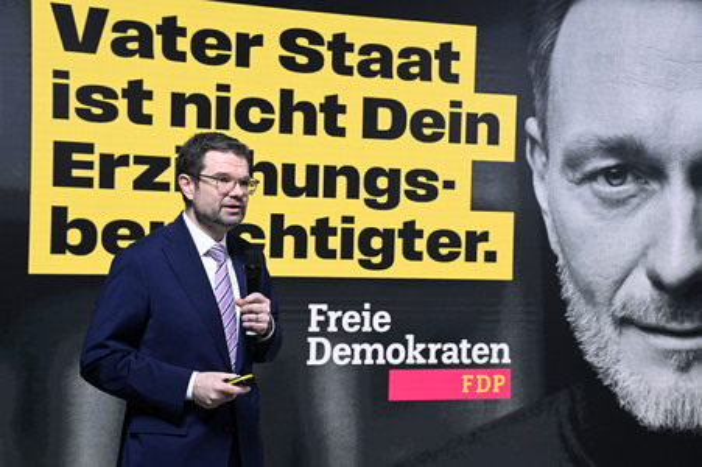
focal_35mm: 55
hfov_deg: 36.3
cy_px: 234
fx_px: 1072
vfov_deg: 24.6
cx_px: 351
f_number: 6.3
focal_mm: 55
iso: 4000
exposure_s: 1/250
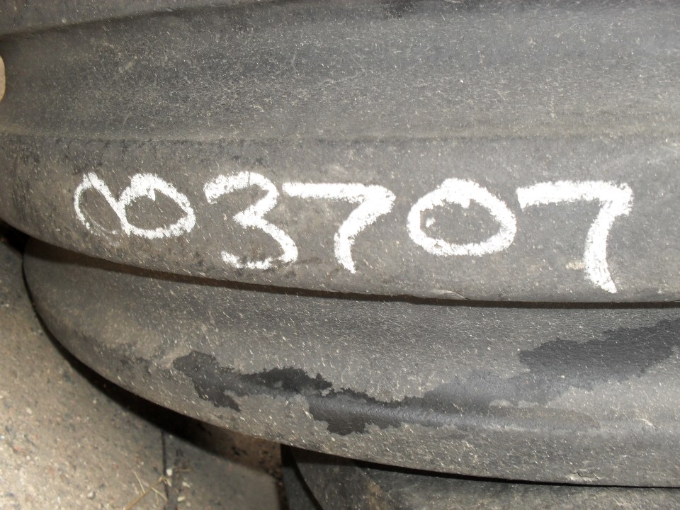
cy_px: 255
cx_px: 340
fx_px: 688
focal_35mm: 35
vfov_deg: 40.7
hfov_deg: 52.6
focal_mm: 6.3
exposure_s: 1/45
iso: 160
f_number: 3.2
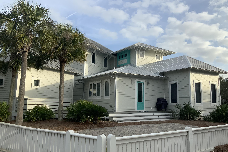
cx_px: 115
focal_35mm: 31
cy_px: 72
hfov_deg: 60.3
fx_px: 196
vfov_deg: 42.3
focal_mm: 3
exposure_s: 1/1377
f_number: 1.8
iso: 16
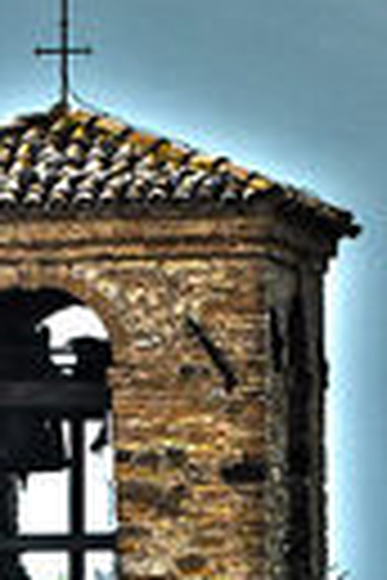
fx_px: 7885
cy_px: 827
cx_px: -2
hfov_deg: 2.8
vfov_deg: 4.2
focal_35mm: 489
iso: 160
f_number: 4
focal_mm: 70
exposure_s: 1/1000
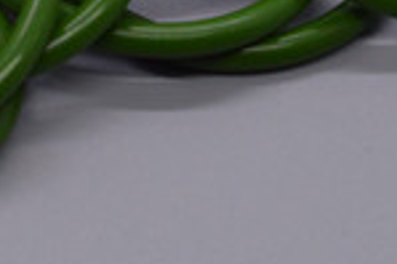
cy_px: -211
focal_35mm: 242
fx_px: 2666
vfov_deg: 5.6
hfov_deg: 8.4
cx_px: -117
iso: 400
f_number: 10
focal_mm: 40
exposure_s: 1/250
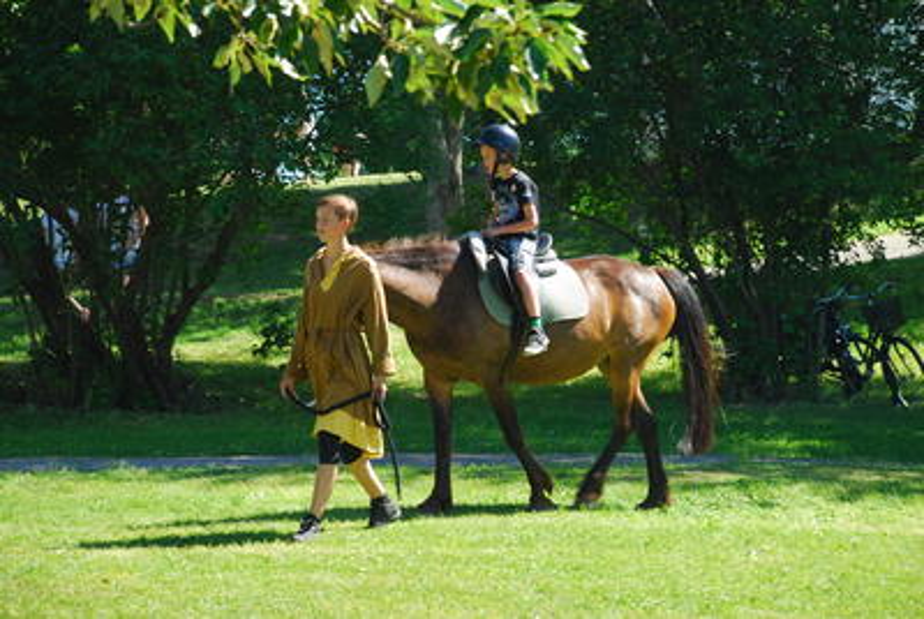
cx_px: 462
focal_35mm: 135
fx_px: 3470
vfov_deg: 10.2
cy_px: 310
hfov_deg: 15.2
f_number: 5.6
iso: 100
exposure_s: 1/80
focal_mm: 90
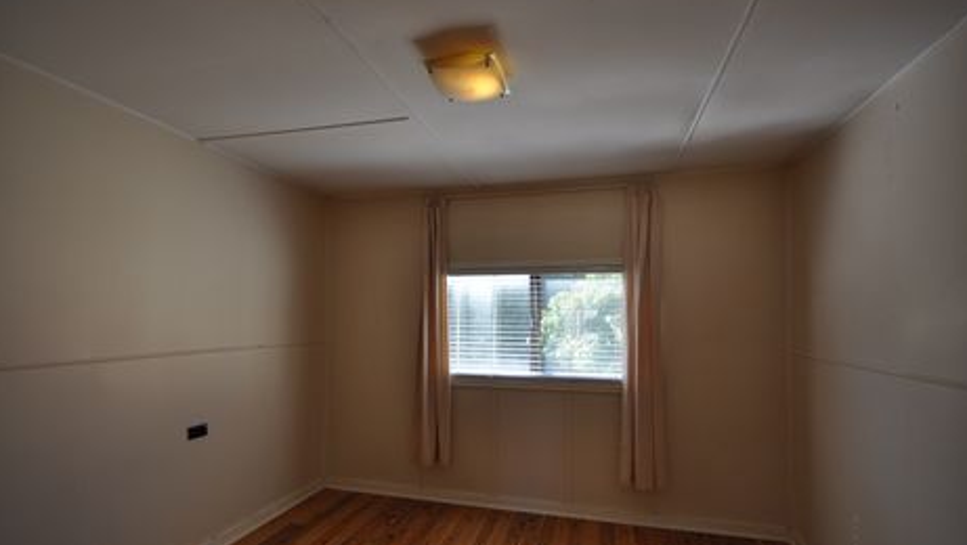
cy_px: 301
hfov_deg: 99.3
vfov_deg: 67.0
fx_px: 411
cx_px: 482
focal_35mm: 16
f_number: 5.6
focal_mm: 10
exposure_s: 1/125
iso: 400
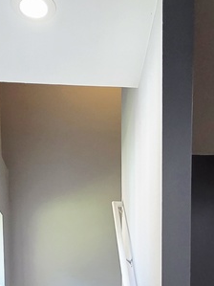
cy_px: 375
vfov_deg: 31.1
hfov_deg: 30.9
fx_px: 388
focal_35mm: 47
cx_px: 113
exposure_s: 1/60.2
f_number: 2.2
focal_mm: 2.2
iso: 160
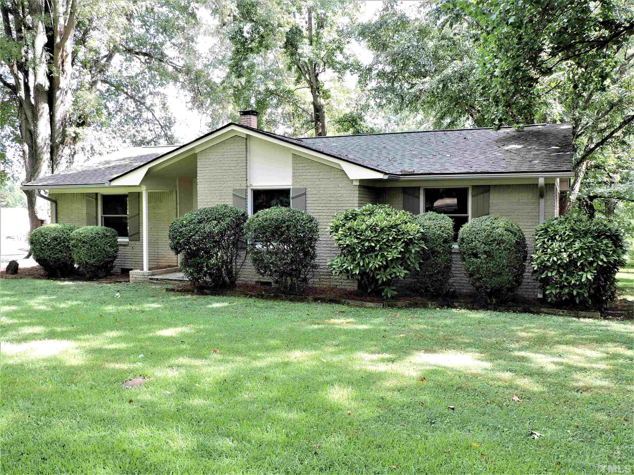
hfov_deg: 55.4
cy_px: 238
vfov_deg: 42.9
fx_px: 604
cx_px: 317
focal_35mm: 33
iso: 100
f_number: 3.2
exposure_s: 1/80
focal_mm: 5.9
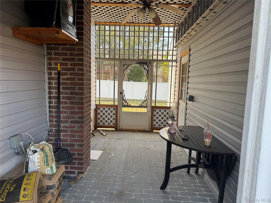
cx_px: 136
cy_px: 102
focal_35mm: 24
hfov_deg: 71.6
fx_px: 188
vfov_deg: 56.8
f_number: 1.78
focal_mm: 6.76
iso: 64
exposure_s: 1/122
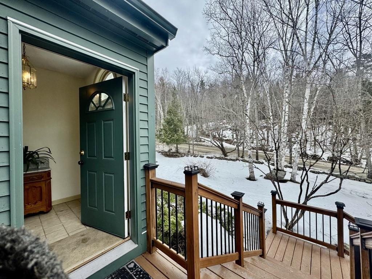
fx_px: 150
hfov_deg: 102.1
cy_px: 140
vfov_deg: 85.7
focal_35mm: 14
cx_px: 186
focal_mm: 2.22
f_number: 2.2
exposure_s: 1/1078
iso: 40
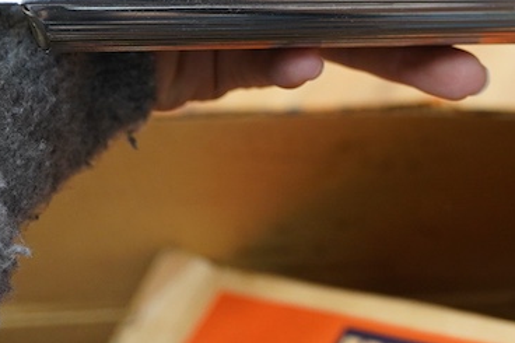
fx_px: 1573
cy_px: -55
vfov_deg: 12.2
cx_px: 413
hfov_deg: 18.4
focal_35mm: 110
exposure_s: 1/125
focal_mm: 30
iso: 1250
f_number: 3.5
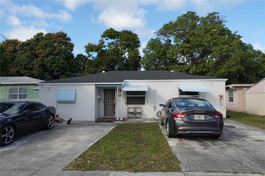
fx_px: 199
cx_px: 132
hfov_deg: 67.4
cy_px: 88
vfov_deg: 47.9
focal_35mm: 27
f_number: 22
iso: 200
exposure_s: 1/30
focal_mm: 27
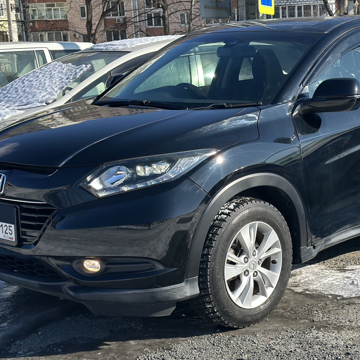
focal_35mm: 71
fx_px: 835
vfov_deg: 24.3
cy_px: 197
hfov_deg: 24.2
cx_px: 247
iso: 100
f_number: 1.78
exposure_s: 1/2732
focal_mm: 6.86
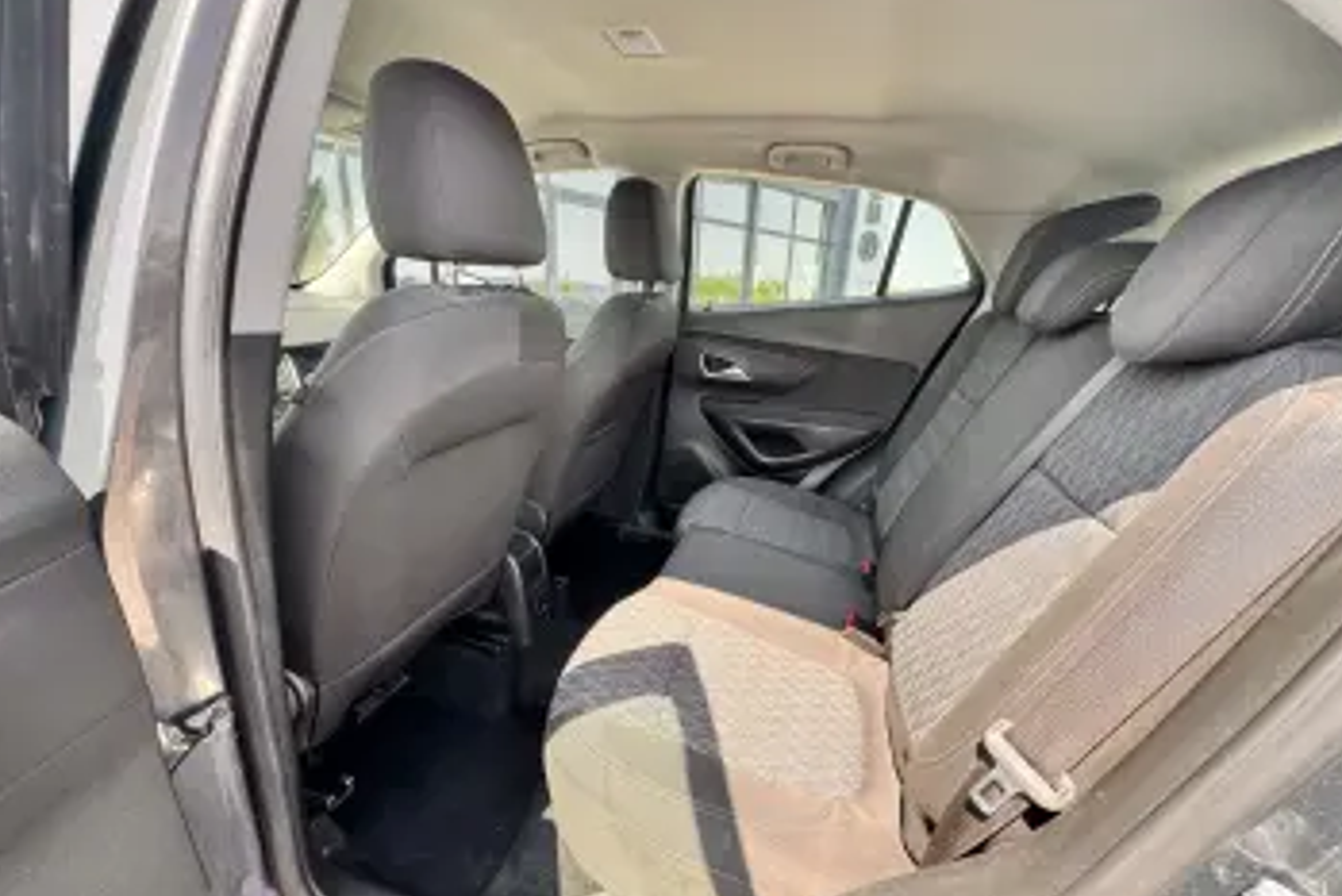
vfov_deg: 77.2
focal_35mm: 15
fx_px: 559
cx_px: 677
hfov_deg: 100.4
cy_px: 492
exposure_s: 1/99
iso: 50
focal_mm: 2.22
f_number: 2.2
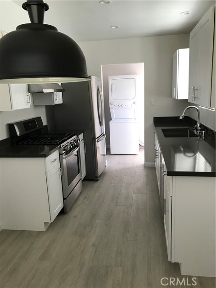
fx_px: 233
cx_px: 108
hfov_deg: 49.7
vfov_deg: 63.4
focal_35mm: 28
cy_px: 144
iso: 25
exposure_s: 1/40
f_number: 1.8
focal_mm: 3.99
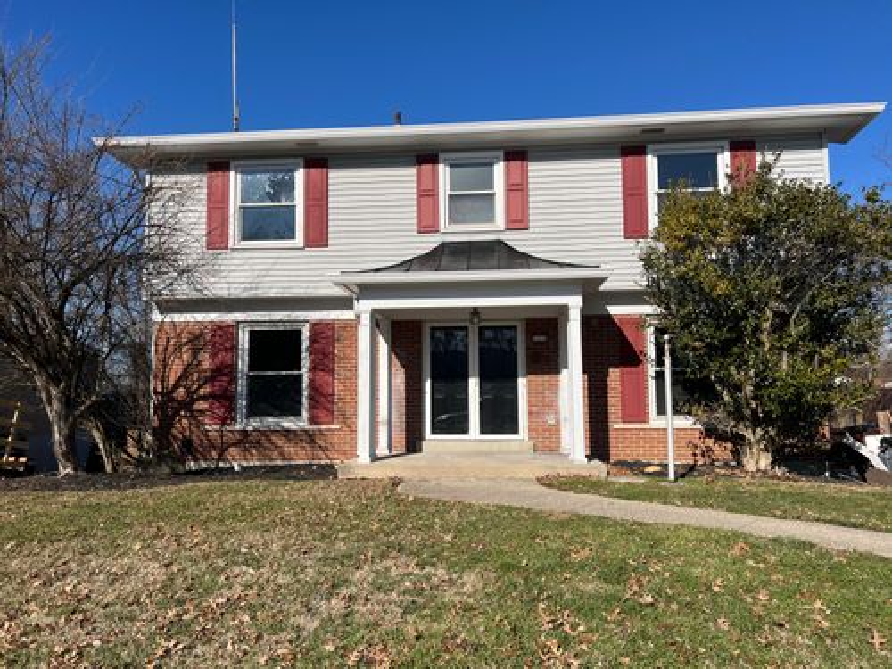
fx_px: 670
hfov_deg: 67.3
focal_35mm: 26
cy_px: 334
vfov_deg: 53.1
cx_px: 446
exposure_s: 1/5882
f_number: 1.5
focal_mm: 5.7
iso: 50
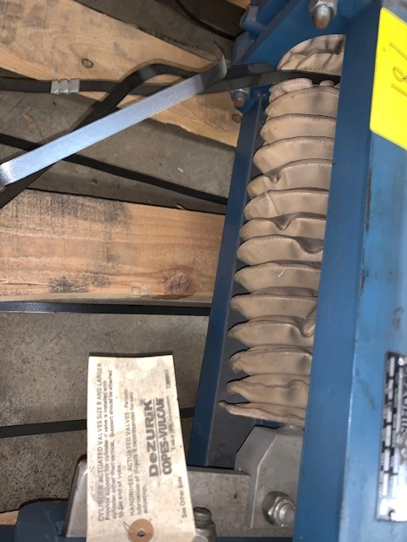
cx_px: 204
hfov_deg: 53.1
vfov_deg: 67.3
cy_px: 271
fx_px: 408
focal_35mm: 26
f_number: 1.8
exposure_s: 1/4
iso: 40
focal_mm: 4.25
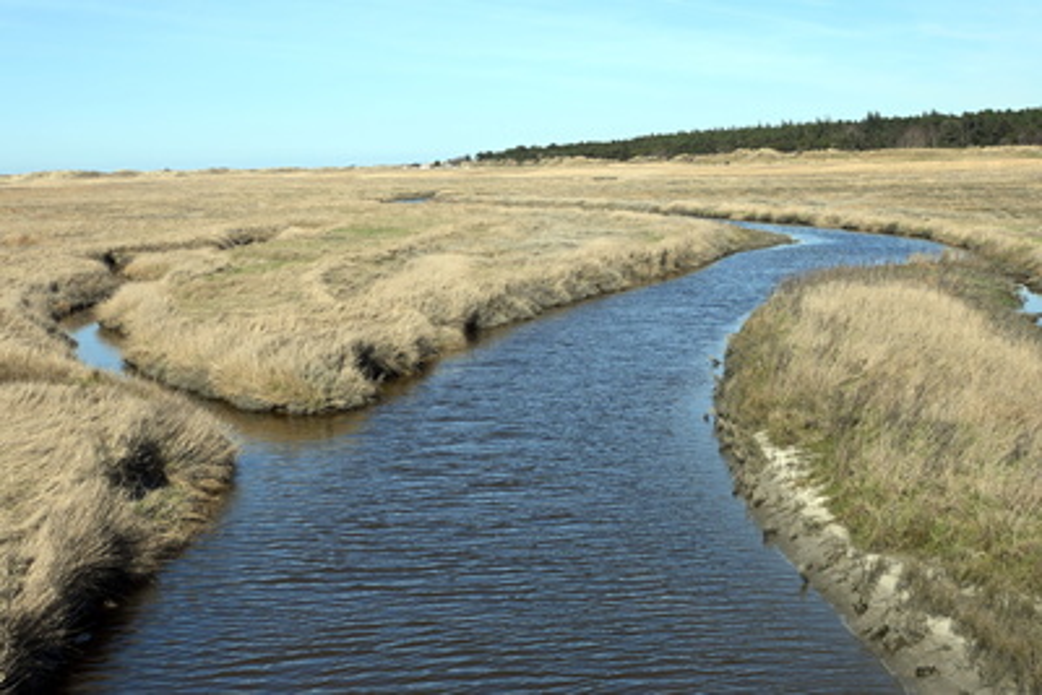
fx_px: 1520
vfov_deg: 25.8
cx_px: 521
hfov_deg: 37.8
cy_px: 348
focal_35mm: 52
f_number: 8
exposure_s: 1/500
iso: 100
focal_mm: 35
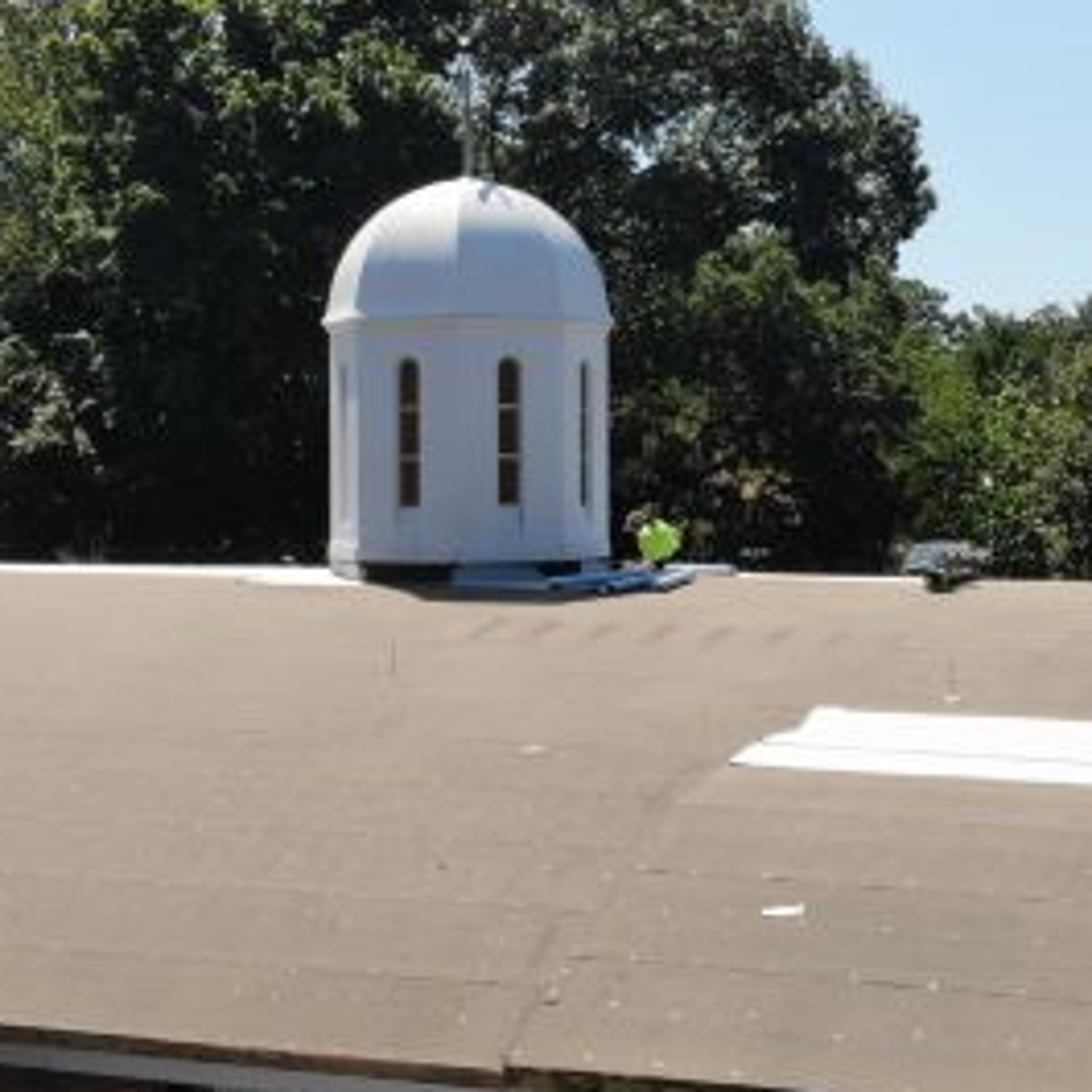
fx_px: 2284
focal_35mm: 64
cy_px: 490
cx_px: 698
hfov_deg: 26.8
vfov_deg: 26.9
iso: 108
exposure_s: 1/1141
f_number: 2.8
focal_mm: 4.5
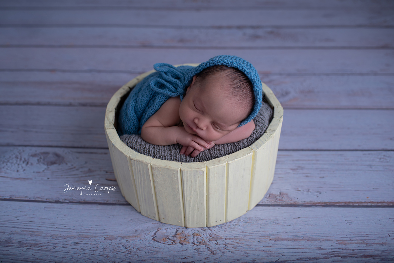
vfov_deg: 37.9
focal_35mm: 35
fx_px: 383
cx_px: 197
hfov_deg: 54.4
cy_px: 132
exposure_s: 1/200
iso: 50
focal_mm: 35
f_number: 2.8
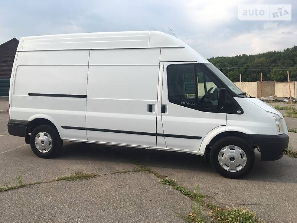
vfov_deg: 48.2
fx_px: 249
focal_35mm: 29
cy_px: 112
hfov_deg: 61.7
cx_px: 148
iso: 25
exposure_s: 1/785
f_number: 2.2
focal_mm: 4.2
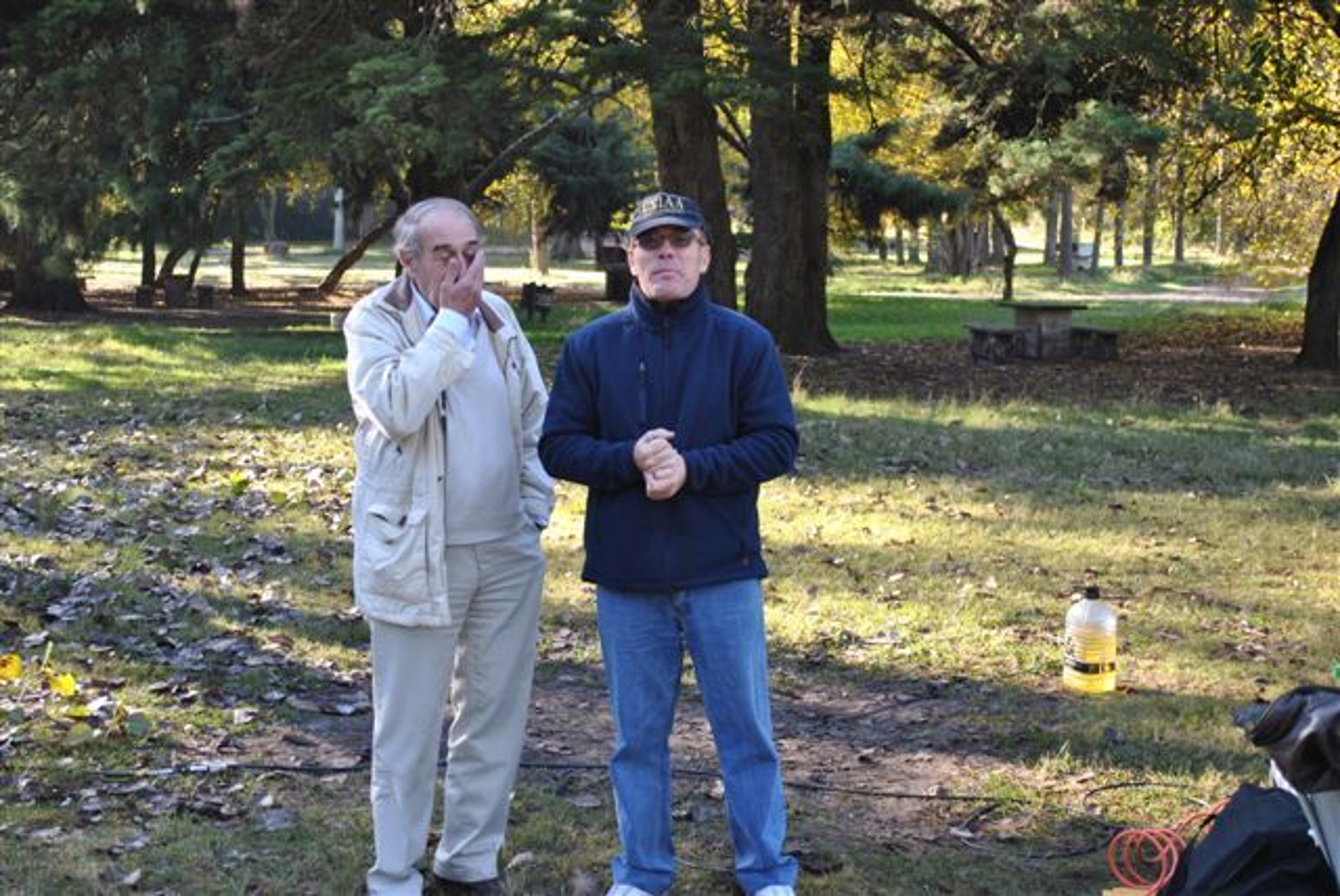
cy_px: 448
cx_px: 670
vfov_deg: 25.8
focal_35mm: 52
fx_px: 1956
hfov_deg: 37.8
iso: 200
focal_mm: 35
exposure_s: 1/80
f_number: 5
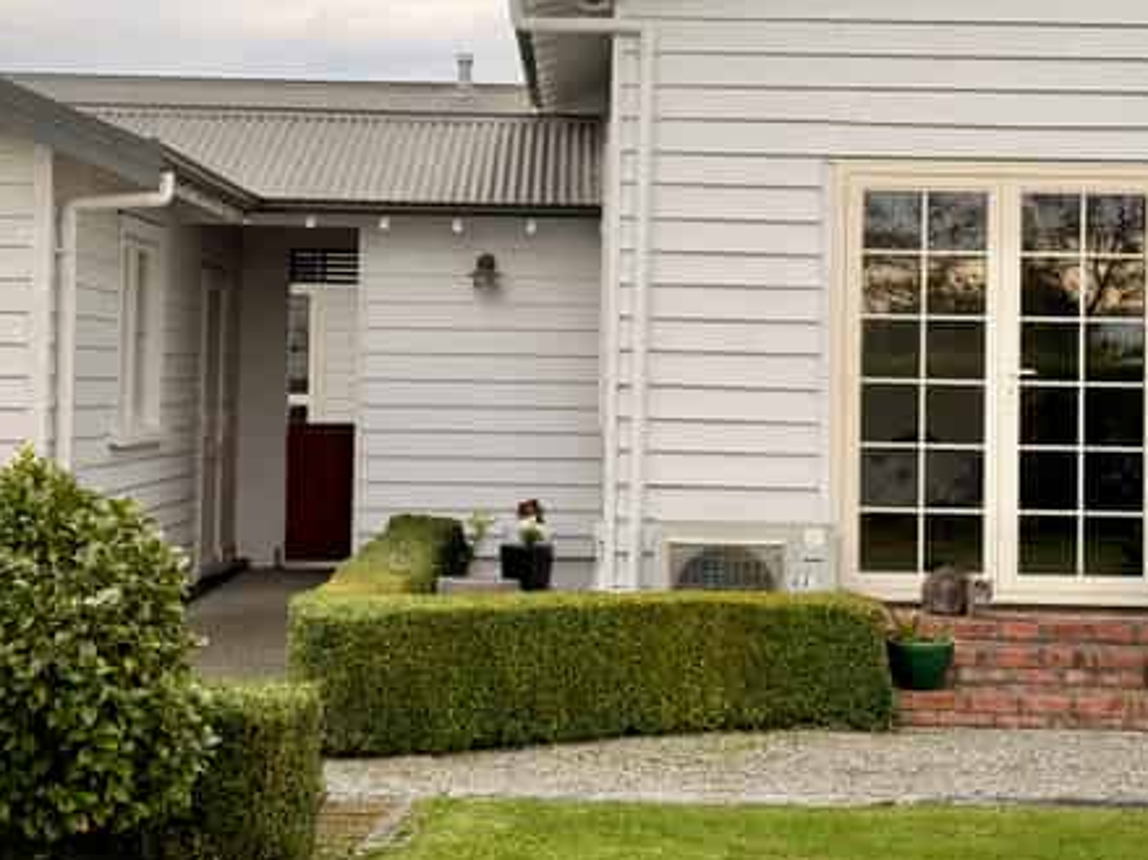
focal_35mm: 72
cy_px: 307
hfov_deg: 27.0
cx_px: 643
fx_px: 2387
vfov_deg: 20.4
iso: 64
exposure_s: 1/693
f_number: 1.78
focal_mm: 6.76
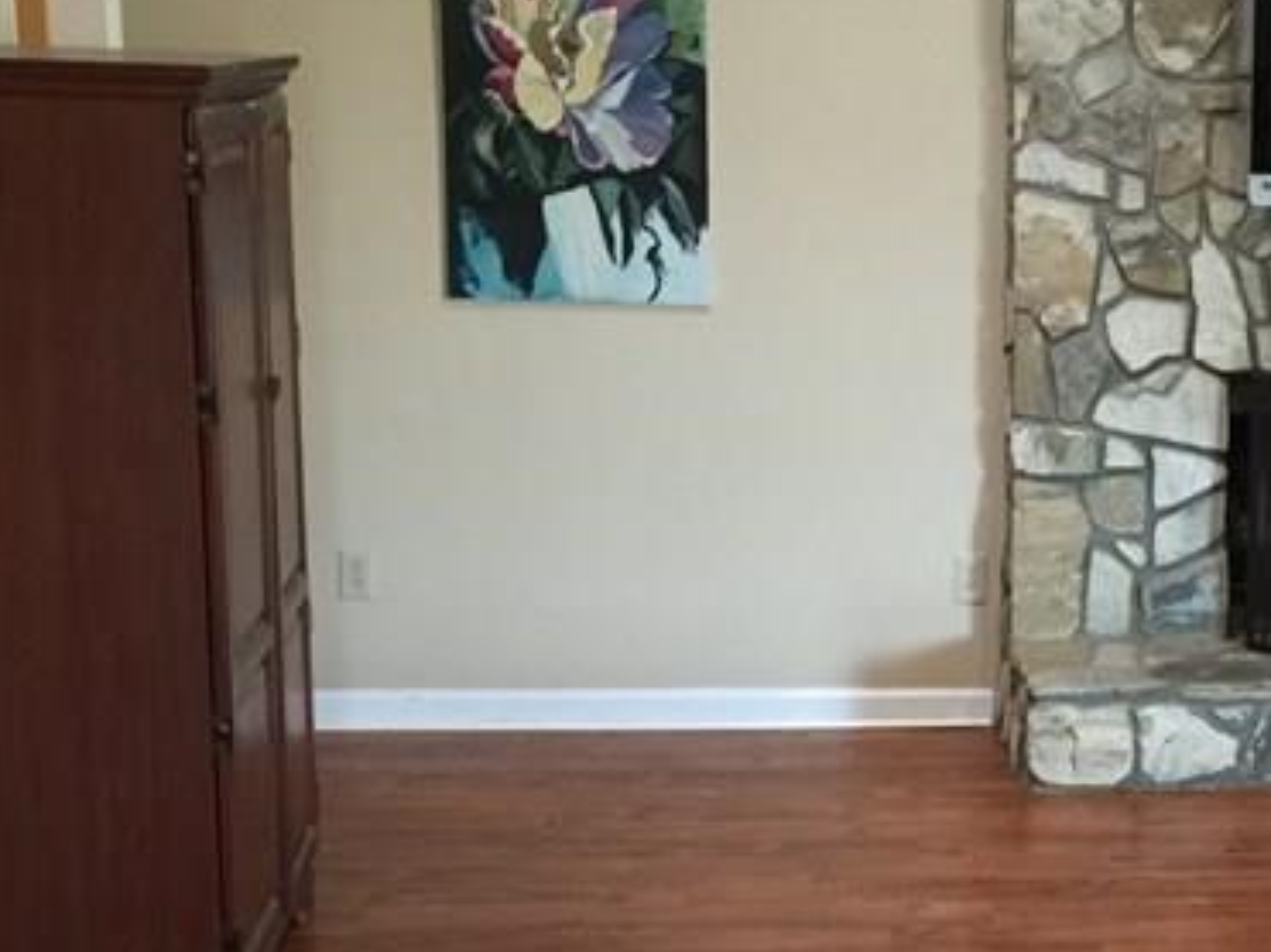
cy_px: 634
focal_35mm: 80
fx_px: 2936
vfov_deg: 18.4
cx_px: 1384
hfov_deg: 23.0
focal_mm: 4.15
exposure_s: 1/15
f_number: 2.2
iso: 125
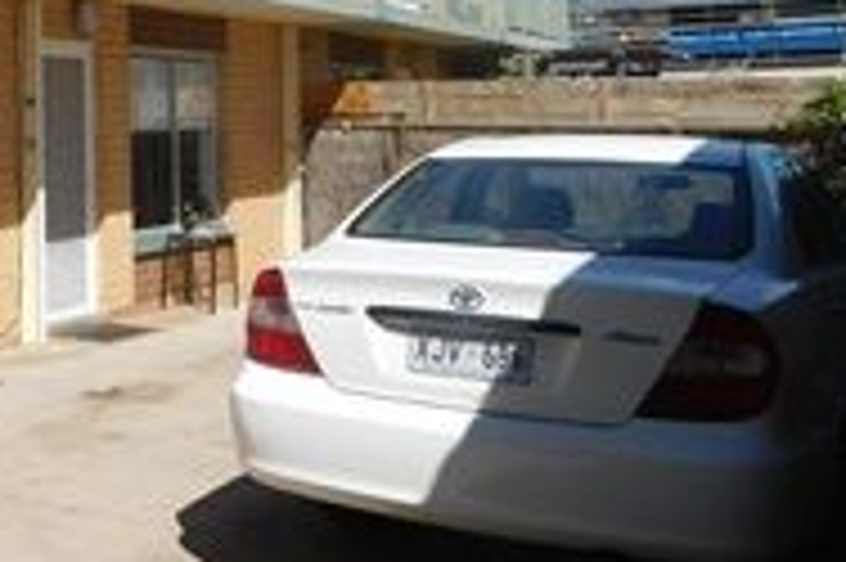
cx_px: 40
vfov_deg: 22.5
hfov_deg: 32.8
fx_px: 1338
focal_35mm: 57
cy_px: -45
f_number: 6
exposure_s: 1/640
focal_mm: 4
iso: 125
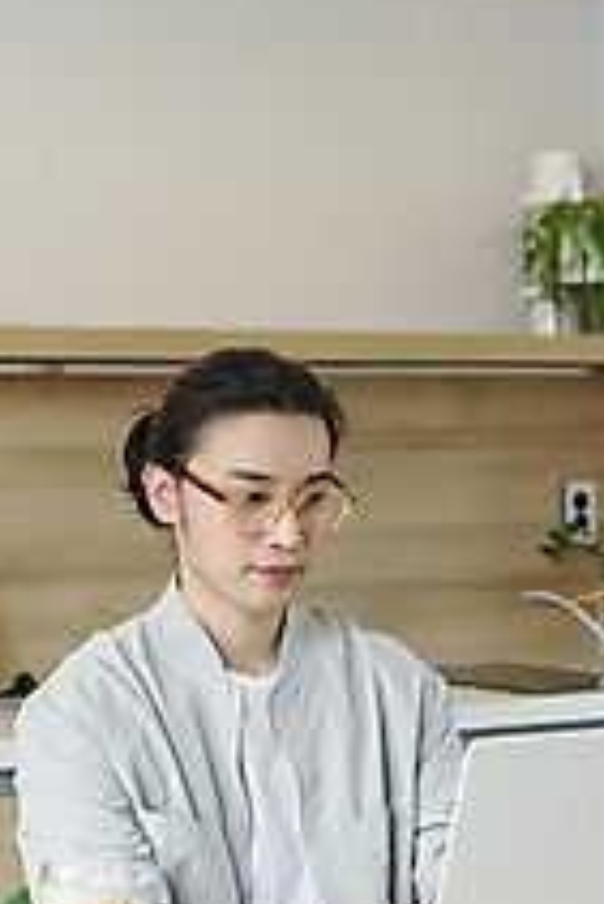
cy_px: 420
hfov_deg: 14.4
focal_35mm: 95
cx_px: 328
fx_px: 2387
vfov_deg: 21.4
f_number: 3.5
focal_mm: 50
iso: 320
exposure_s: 1/100
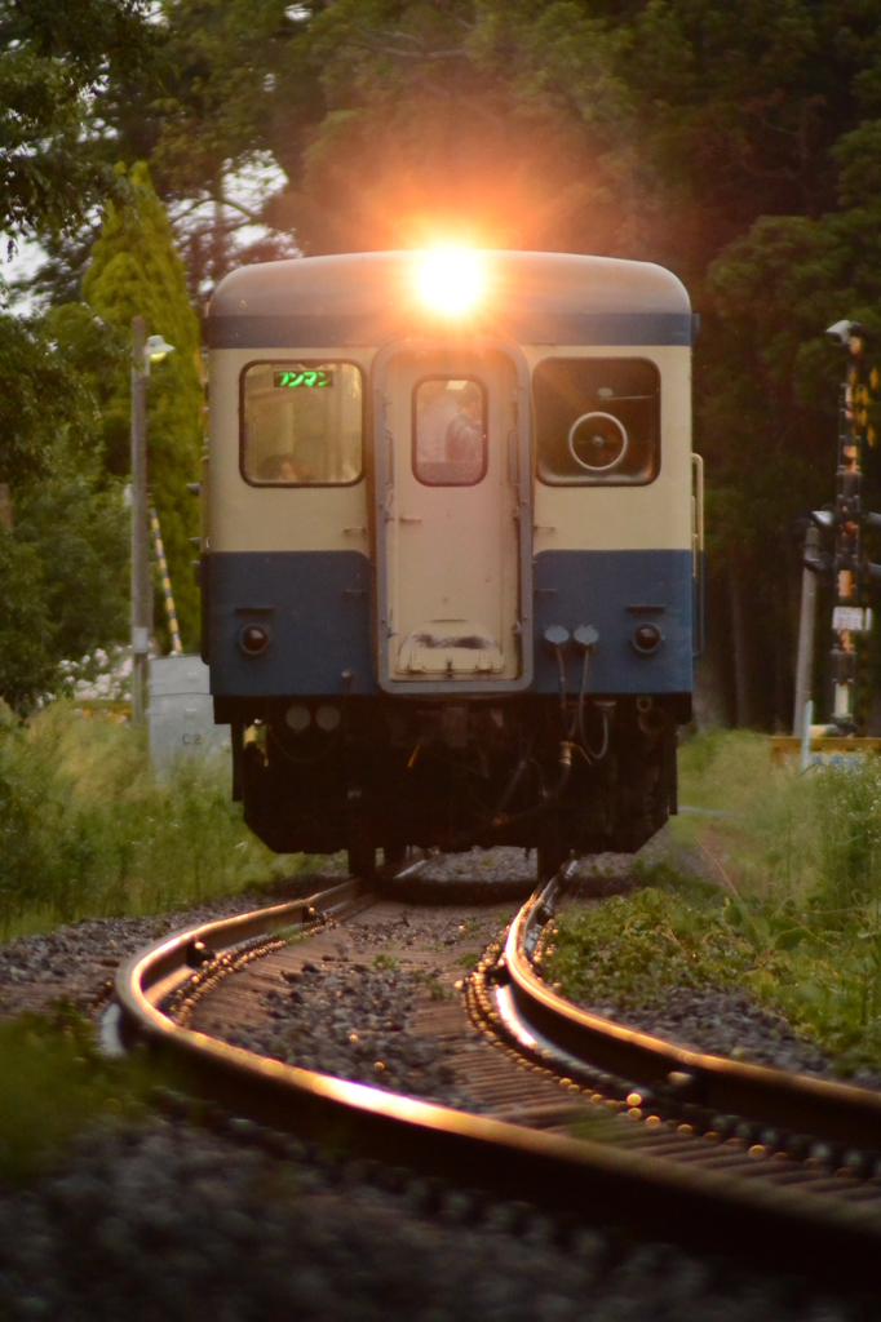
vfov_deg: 4.2
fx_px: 17851
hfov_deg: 2.8
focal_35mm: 486
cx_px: 440
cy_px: 661
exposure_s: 1/200
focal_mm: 180
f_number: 3.2
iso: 1600
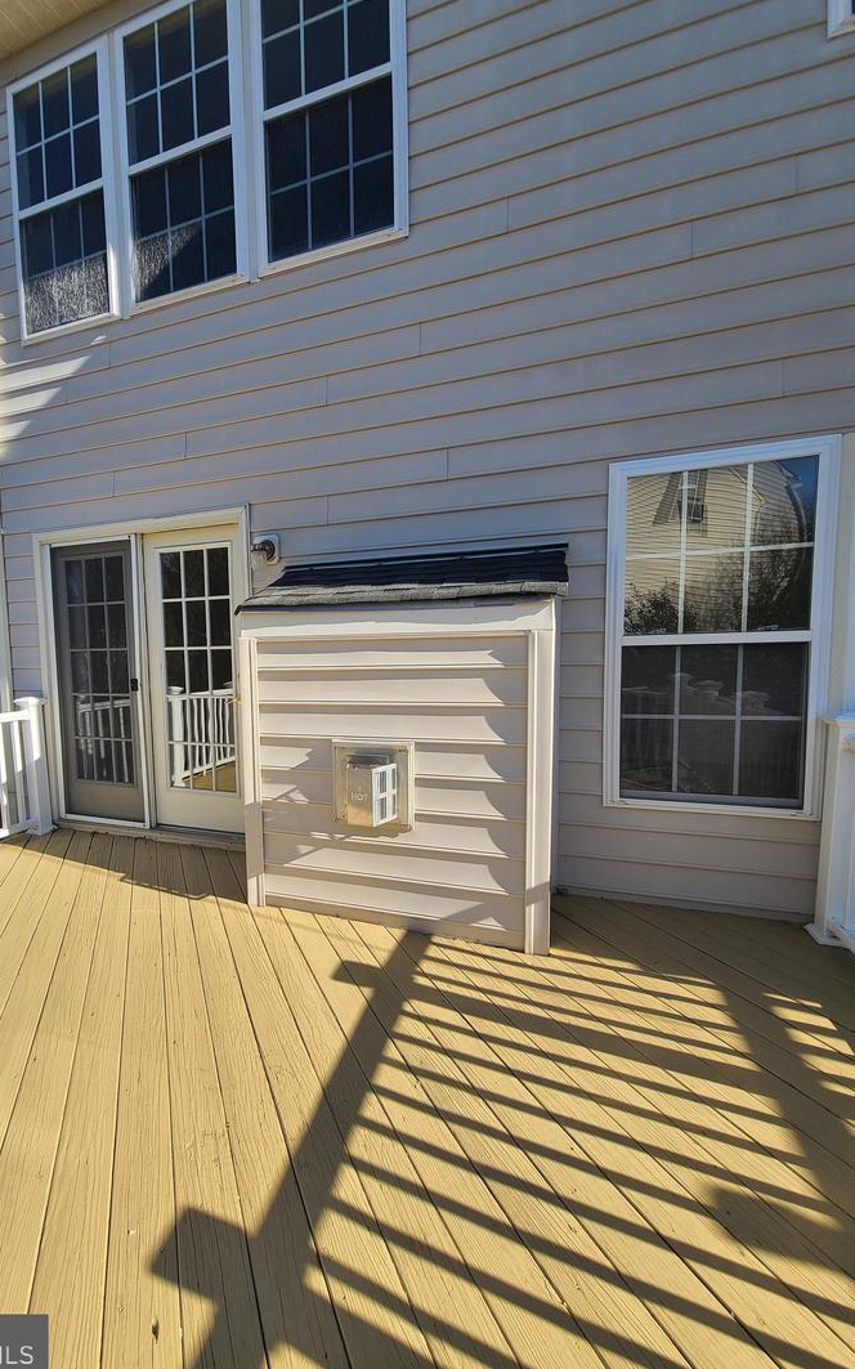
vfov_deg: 105.3
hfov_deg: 77.8
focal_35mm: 14
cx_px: 344
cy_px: 693
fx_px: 522
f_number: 2.2
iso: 50
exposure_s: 1/1258
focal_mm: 2.2
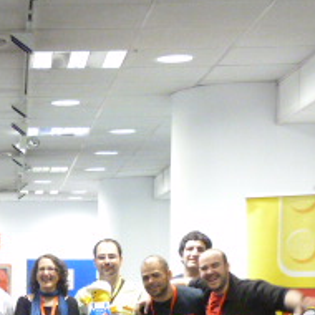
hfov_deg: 14.4
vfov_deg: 14.5
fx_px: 1194
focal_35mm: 116
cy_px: 378
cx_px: -94
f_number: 3.1
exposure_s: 1/15
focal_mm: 7
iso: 800
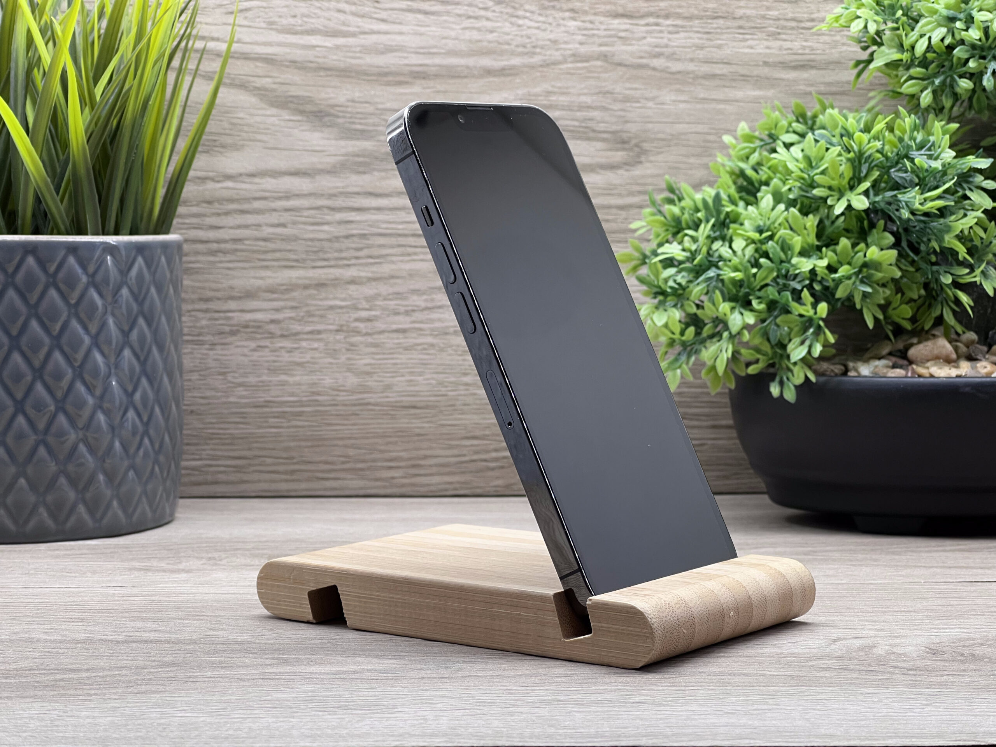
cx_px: 498
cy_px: 374
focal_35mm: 77
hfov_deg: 25.3
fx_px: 2216
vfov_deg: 19.1
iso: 100
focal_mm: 9
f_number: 2.8
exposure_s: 1/100
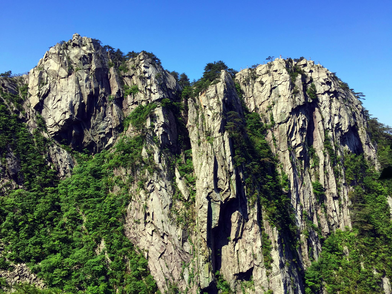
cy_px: 147
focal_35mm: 29
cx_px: 196
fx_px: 328
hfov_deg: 61.7
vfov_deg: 48.2
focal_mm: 4.15
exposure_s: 1/1041
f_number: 2.2
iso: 32
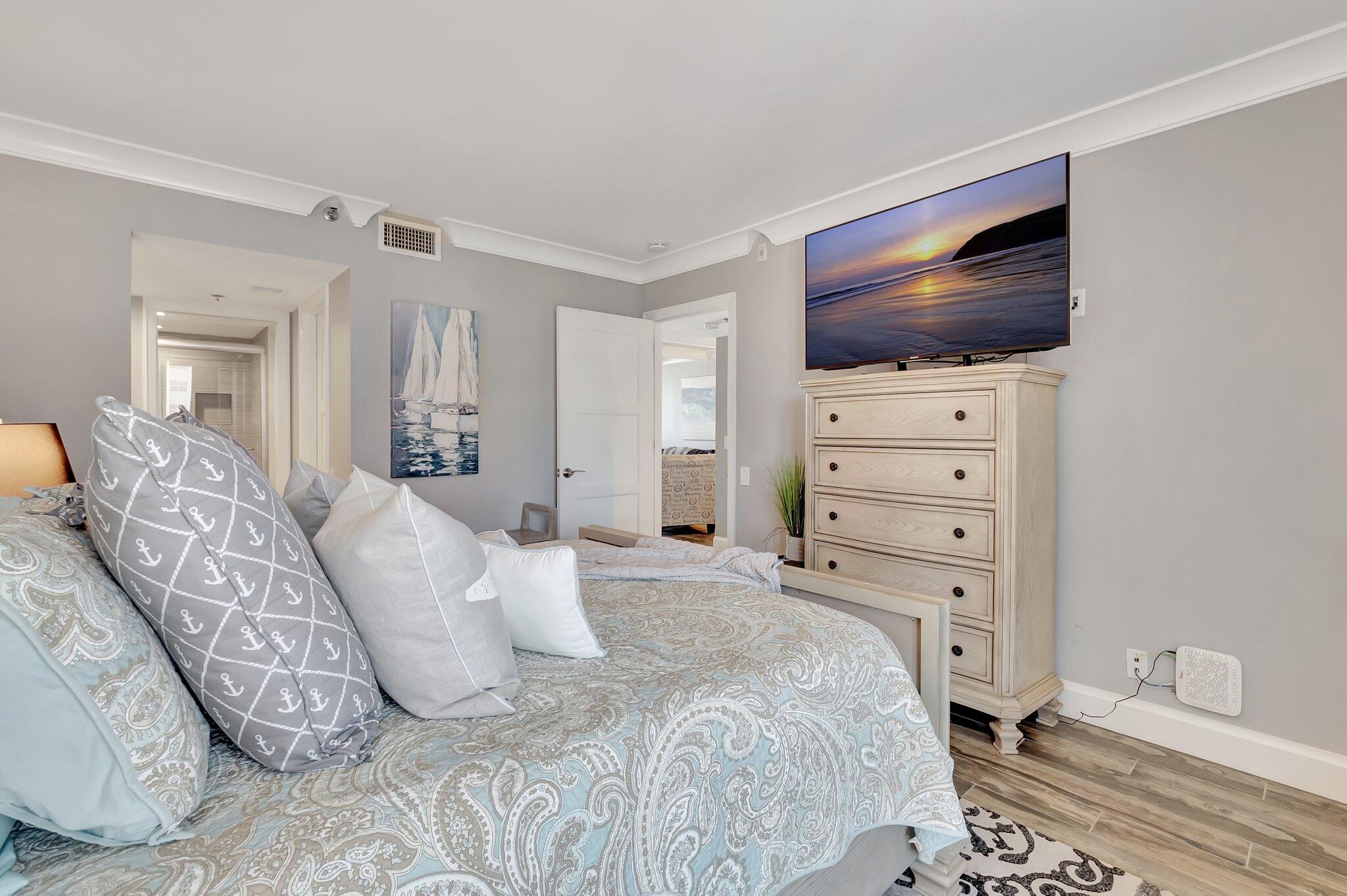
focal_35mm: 15
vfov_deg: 77.3
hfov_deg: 100.4
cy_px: 448
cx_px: 674
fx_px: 561
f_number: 8
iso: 640
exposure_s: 1/2.5
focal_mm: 10
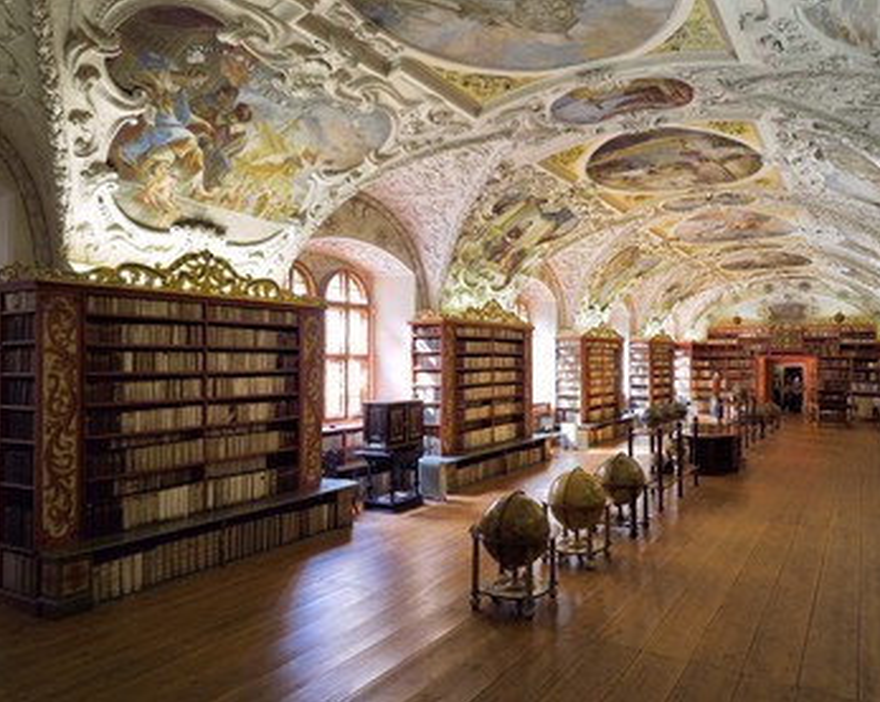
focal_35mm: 25
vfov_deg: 56.7
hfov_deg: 67.5
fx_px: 651
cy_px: 352
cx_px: 527
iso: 800
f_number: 7.1
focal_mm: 22
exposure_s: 1/30
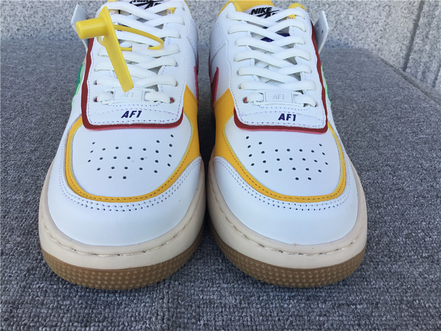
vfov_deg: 45.4
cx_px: 220
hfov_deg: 58.4
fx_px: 395
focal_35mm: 31
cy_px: 166
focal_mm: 3.3
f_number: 2.4
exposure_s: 1/165
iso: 25
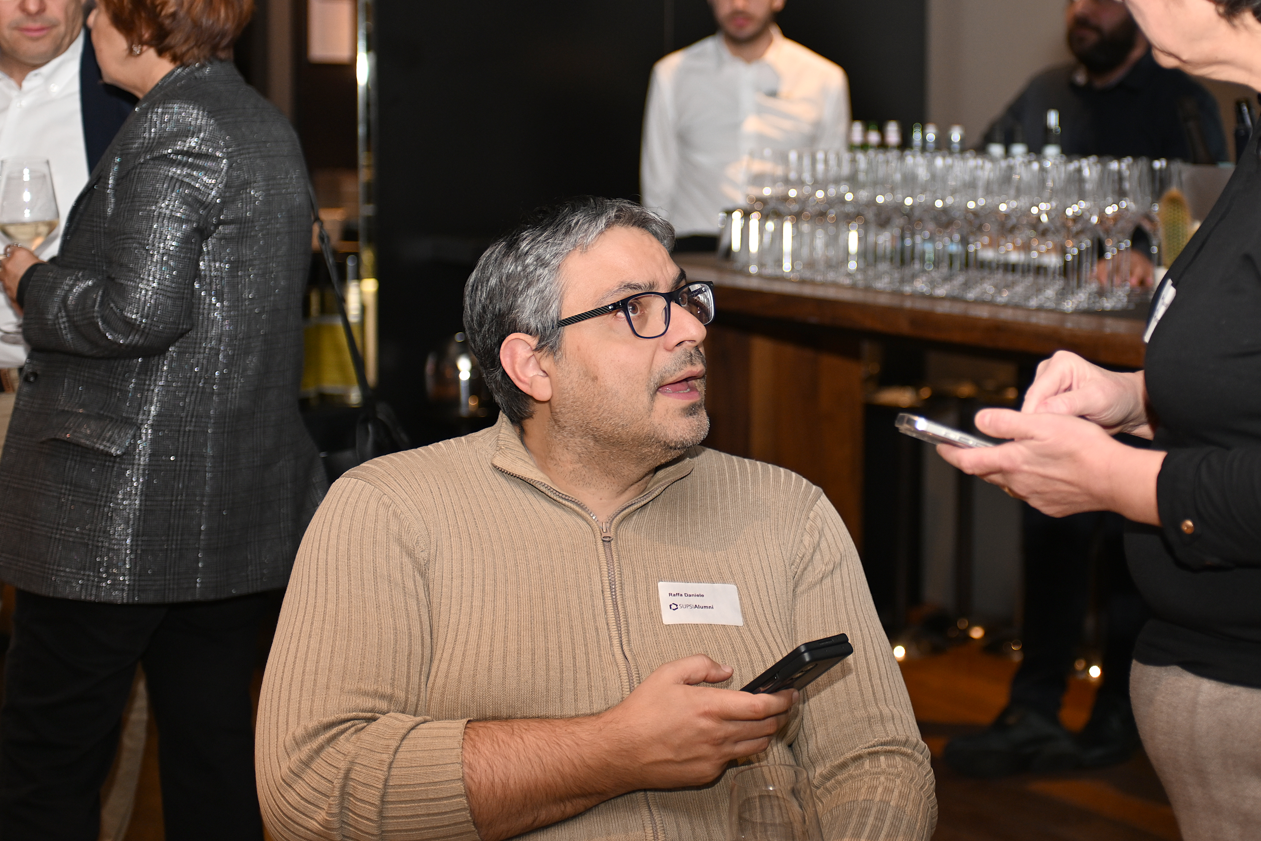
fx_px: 2592
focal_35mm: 74
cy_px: 296
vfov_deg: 18.4
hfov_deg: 27.2
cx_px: 833
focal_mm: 52
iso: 500
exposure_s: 1/60
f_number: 2.8
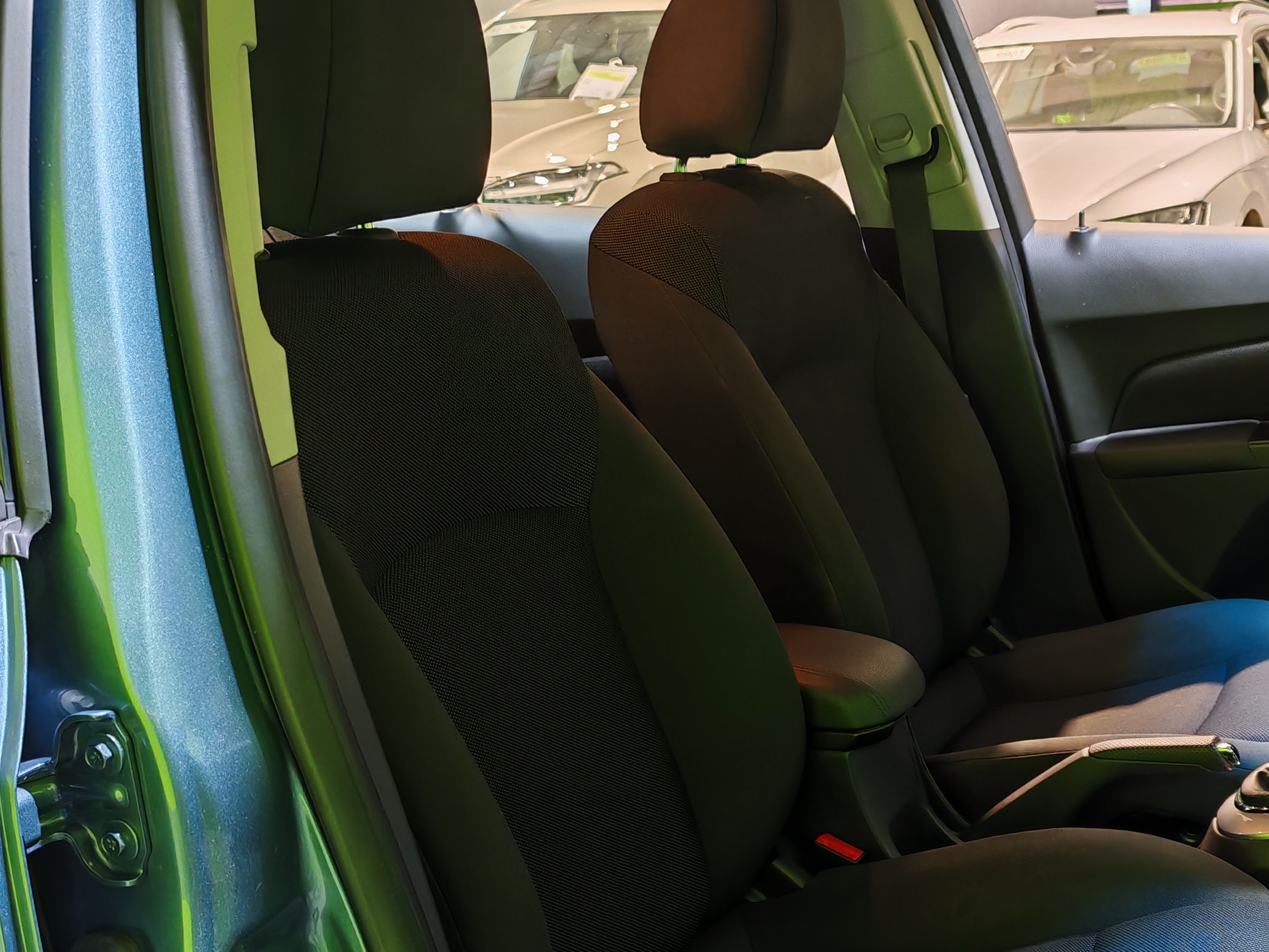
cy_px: 708
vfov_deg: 30.4
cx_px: 873
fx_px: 1723
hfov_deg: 39.8
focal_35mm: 47
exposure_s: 1/50
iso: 125
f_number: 1.4
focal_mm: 6.83
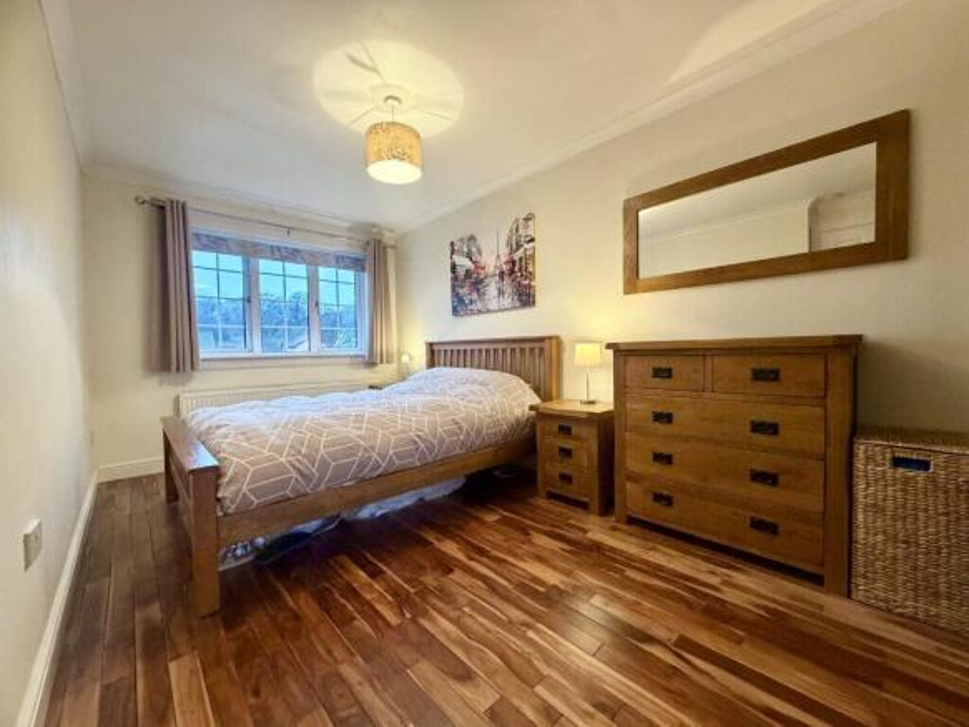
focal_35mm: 14
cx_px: 484
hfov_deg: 102.1
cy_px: 364
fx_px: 392
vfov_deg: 85.7
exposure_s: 1/50
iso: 320
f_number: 2.2
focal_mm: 2.22
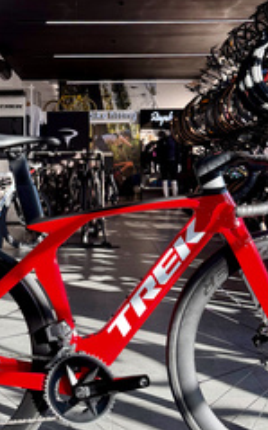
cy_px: 137
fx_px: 562
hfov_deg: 26.8
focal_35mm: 48
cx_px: 115
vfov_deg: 41.2
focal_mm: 6.76
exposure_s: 1/401
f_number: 1.78
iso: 80
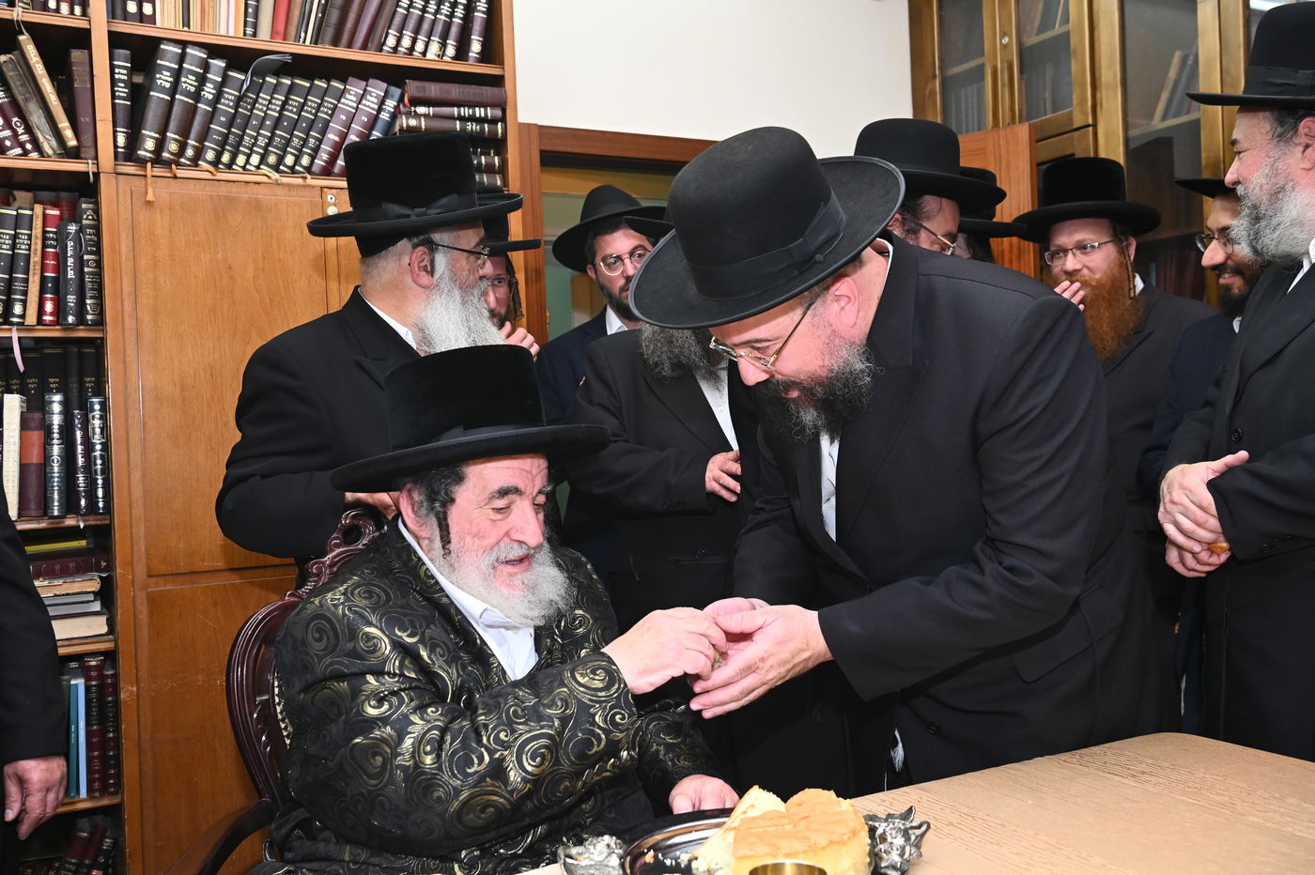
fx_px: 1278
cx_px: 658
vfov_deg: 37.8
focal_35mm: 35
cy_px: 438
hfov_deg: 54.5
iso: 1250
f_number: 6.3
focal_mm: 35
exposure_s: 1/200
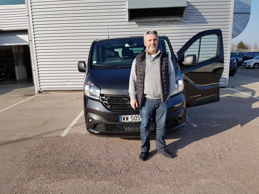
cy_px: 97
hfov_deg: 67.3
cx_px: 130
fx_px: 195
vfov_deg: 53.1
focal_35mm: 26
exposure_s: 1/1632
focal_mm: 4.2
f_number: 1.7
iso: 40
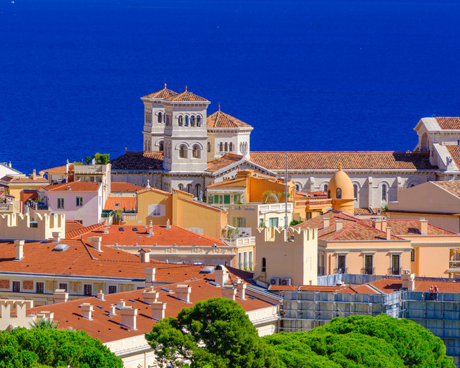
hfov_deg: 6.4
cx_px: -61
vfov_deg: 5.1
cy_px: 244
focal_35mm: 302
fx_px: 4113
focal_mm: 161.6
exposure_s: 1/80
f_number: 8
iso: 200
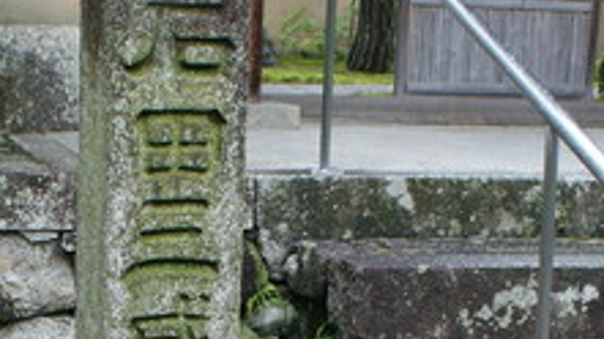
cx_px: 193
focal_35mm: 91
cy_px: 414
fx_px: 1457
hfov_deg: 23.3
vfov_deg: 12.9
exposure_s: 1/40
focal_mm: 20
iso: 100
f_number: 4.5
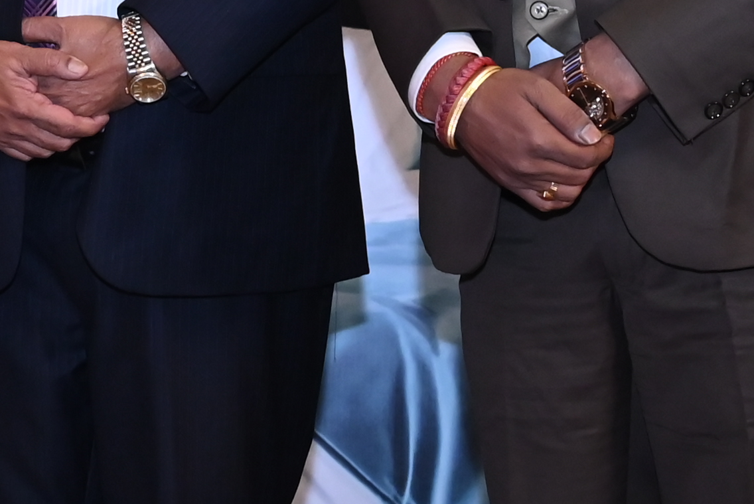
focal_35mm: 180
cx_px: -293
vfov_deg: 7.6
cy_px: 179
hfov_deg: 11.1
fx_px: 3772
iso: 1600
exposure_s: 1/125
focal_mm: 34
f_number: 5
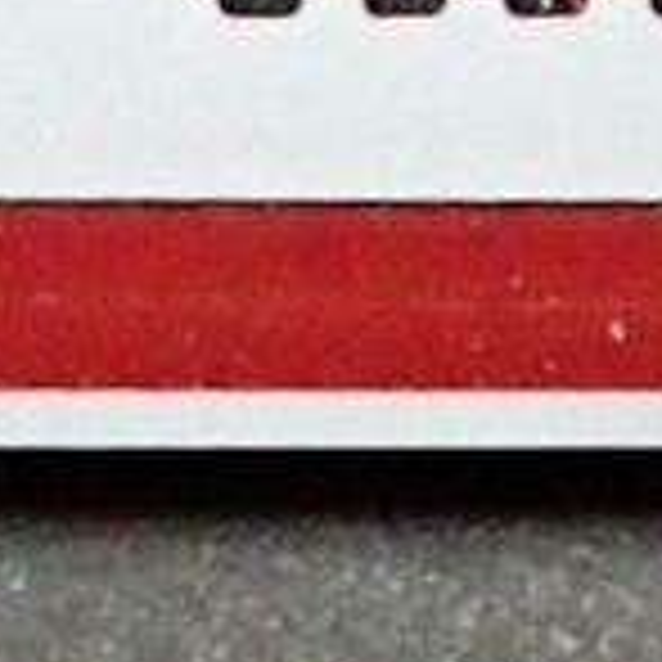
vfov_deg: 9.1
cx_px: 612
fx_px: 4003
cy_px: -423
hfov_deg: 9.4
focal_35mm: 185
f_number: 2.3
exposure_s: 1/160
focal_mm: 5.5
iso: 640
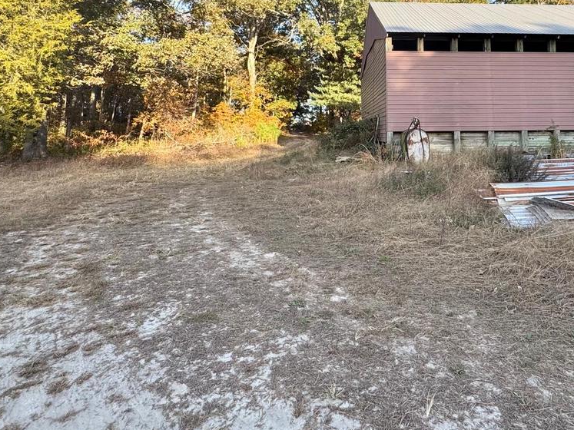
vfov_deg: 48.2
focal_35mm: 27
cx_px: 372
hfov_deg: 64.0
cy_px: 81
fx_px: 448
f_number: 2.2
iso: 40
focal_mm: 2.22
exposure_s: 1/294
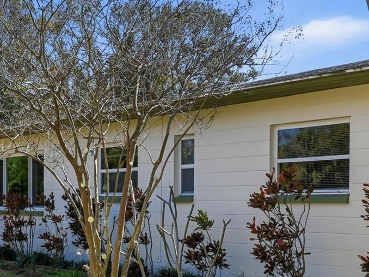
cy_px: 223
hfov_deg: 28.5
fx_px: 725
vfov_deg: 21.3
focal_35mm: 68
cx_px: 140
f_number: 9
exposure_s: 1/5000
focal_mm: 30
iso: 250
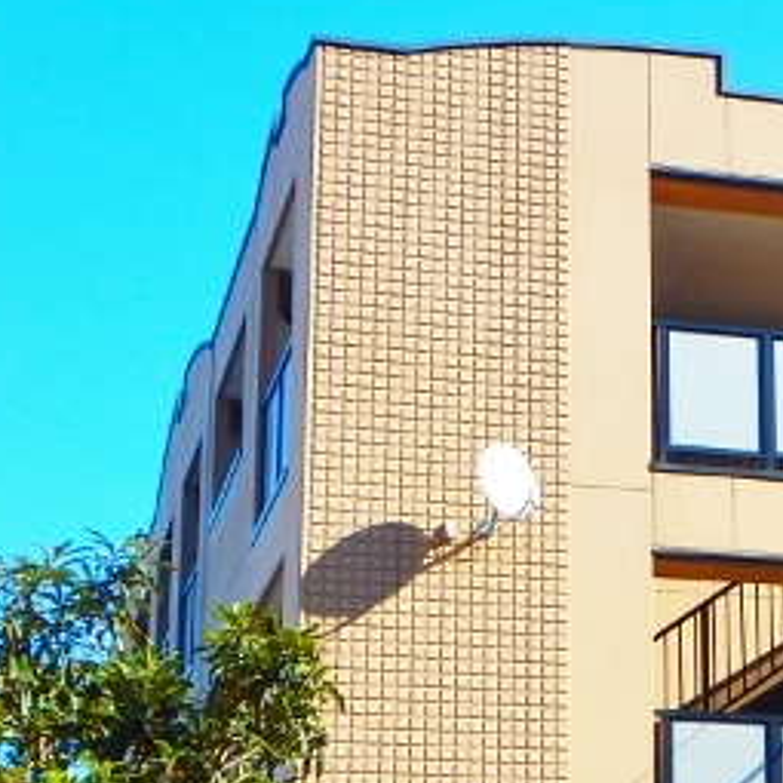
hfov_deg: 17.9
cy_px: 596
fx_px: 2380
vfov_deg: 18.6
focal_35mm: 93
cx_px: 890
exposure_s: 1/400
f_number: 5.2
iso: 125
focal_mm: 7.5
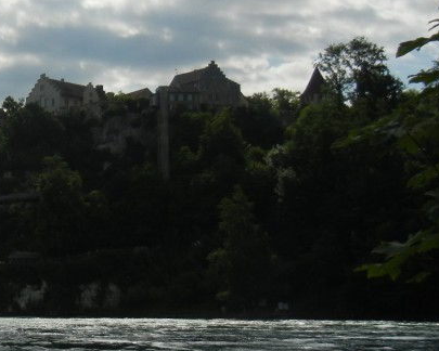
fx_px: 961
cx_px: -103
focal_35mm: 74
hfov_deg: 23.3
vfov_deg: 20.7
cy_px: 205
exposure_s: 1/1034
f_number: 7
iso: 160
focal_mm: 5.4
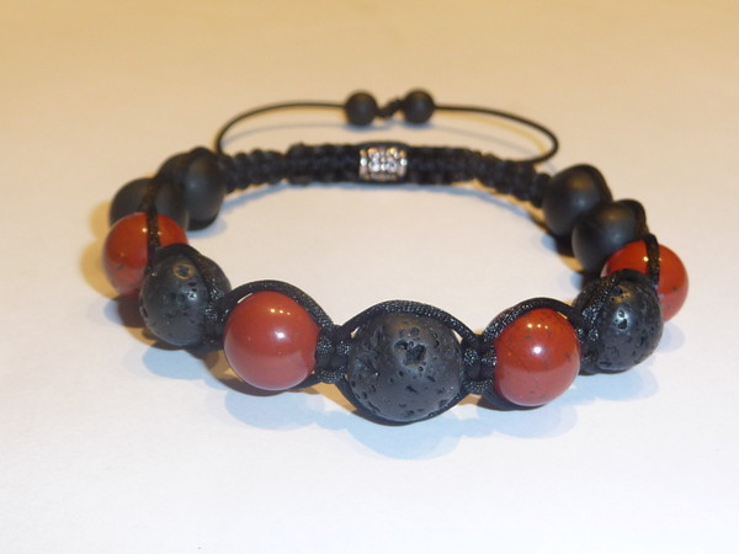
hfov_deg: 35.5
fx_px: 1153
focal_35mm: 54
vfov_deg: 27.0
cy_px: 277
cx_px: 370
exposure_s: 1/40
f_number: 3.5
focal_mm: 5.3
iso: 100
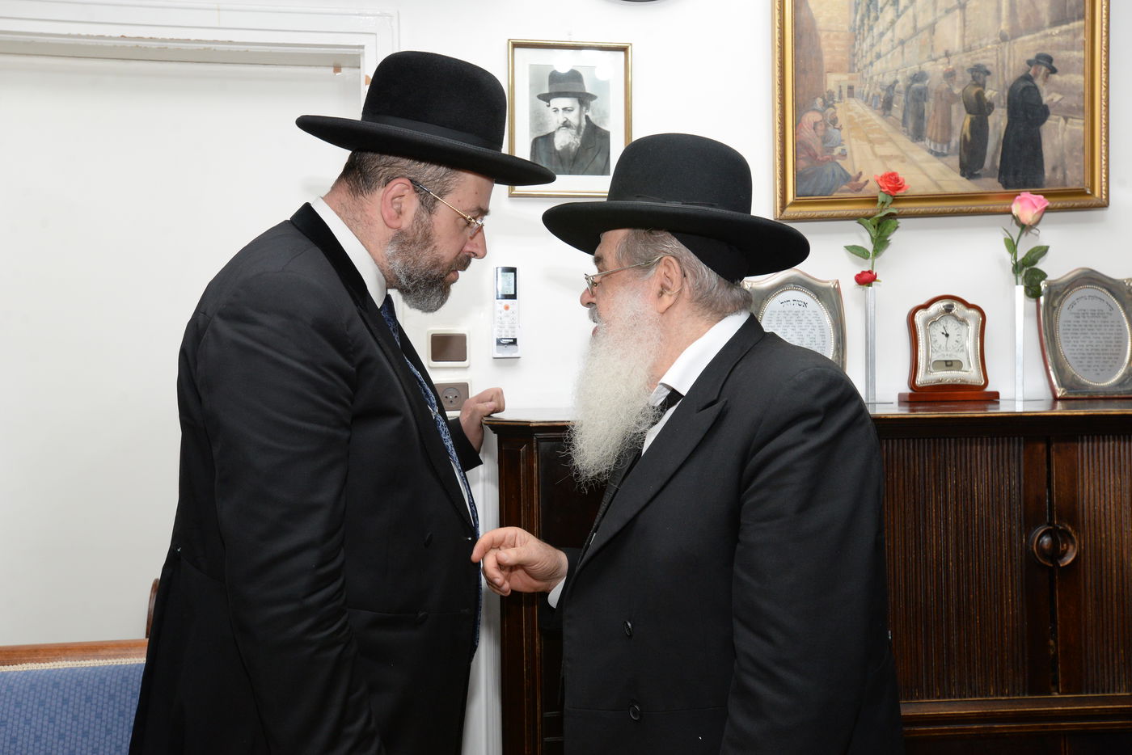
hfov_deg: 54.4
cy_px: 378
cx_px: 566
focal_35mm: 35
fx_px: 1101
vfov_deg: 37.9
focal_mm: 35
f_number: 9
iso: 2000
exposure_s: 1/100
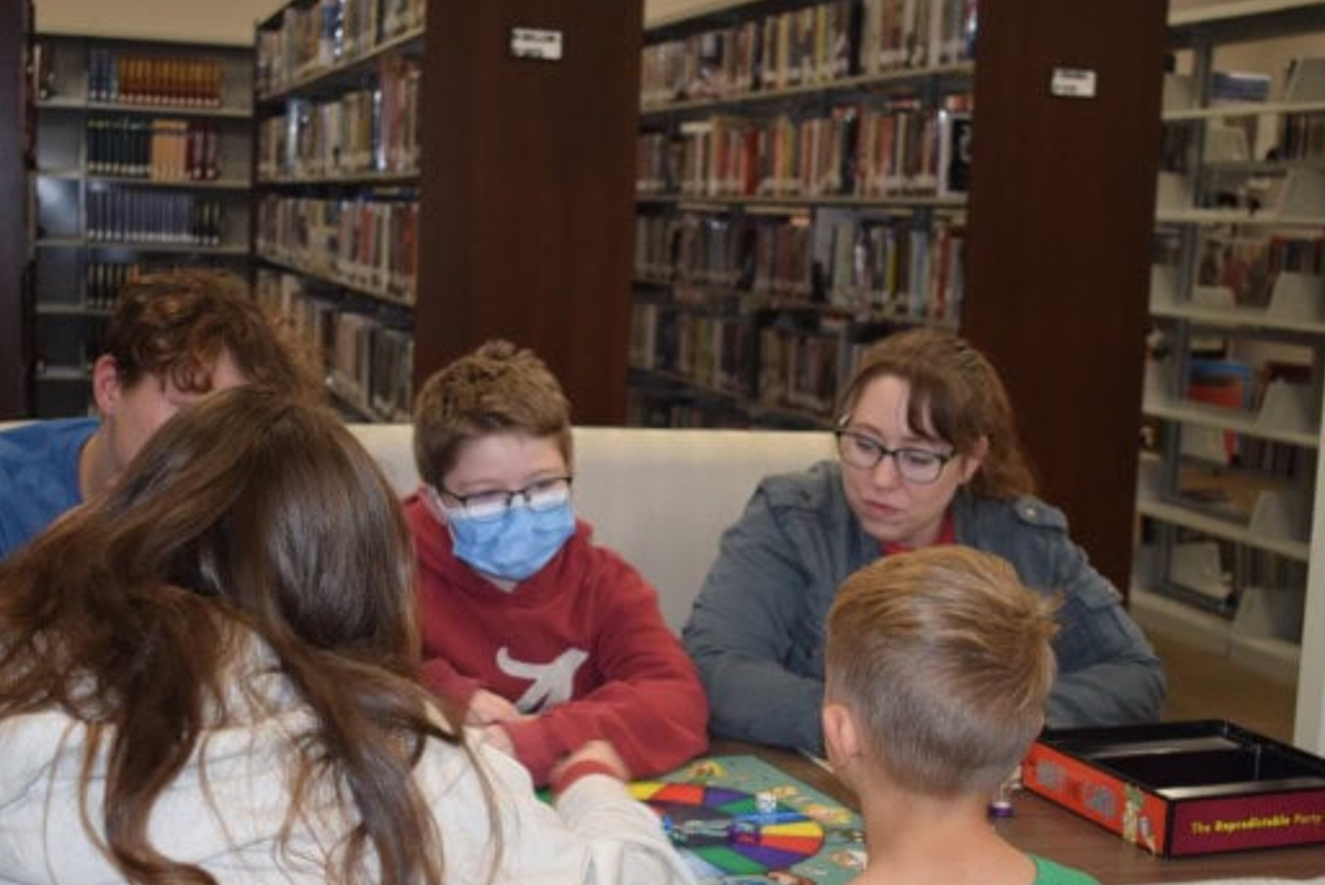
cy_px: 511
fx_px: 2062
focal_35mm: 56
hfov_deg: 35.6
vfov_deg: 24.2
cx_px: 655
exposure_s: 1/80
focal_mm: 32
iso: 800
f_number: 4.5
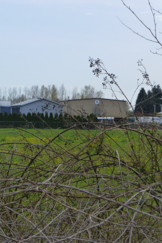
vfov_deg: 14.3
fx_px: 964
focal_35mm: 143
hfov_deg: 9.5
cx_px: 3
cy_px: 121
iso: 160
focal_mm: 18.2
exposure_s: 1/640
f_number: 5.3
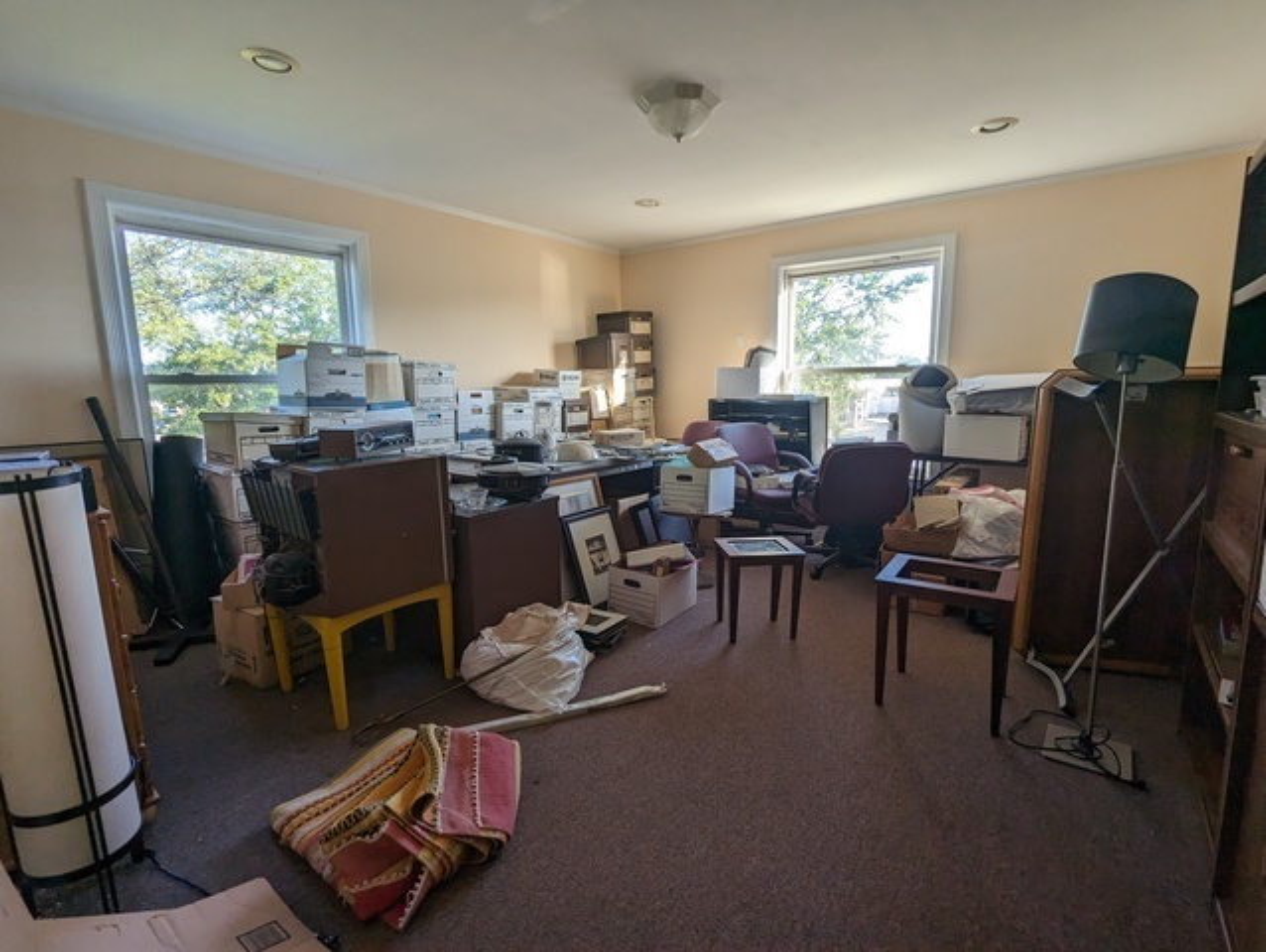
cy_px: 476
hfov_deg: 94.4
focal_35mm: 16
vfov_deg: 78.2
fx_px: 586
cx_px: 633
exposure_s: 1/103
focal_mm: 2.35
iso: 43
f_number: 2.2
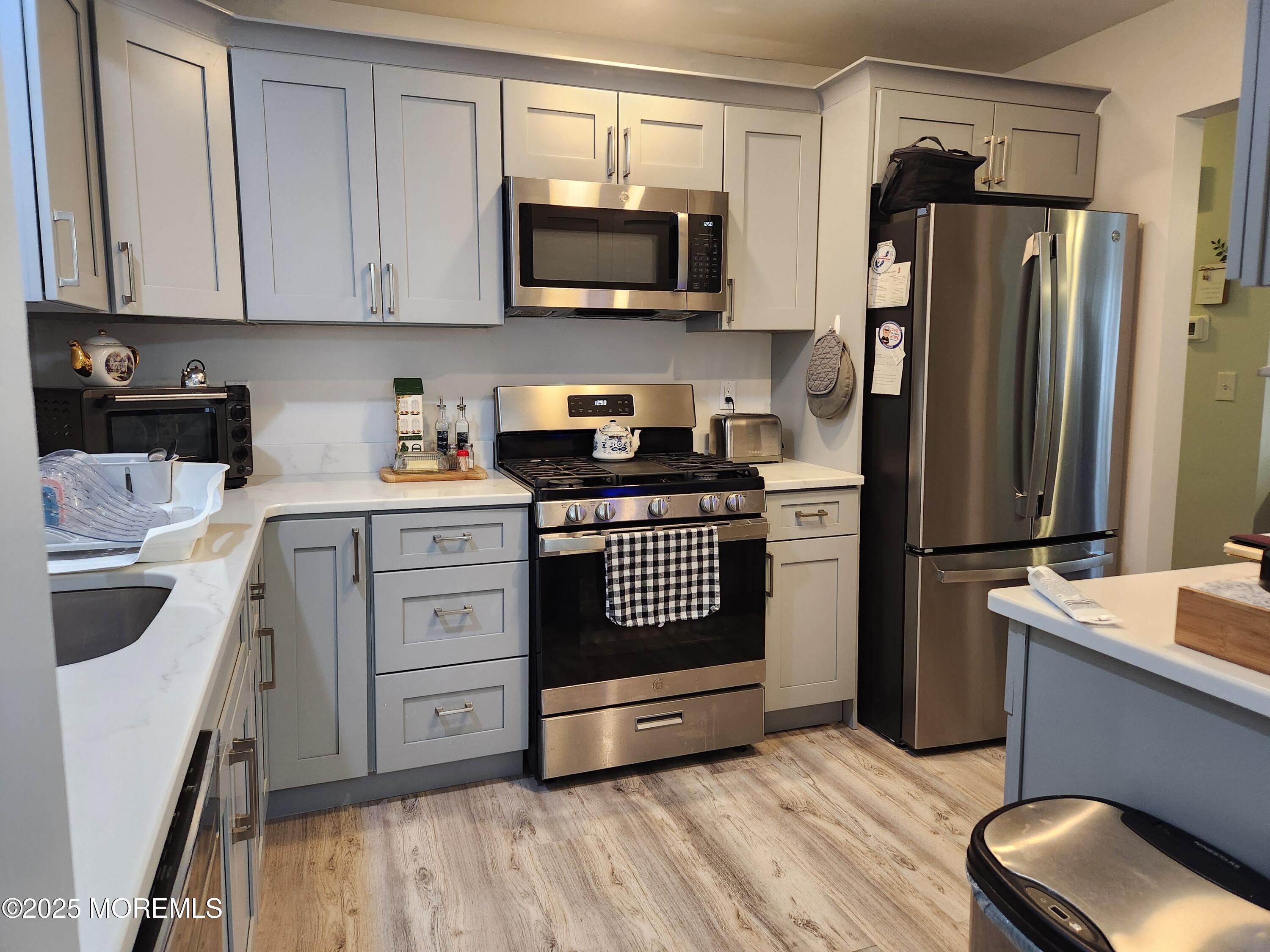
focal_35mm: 23
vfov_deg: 58.9
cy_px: 476
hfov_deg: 73.9
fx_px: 844
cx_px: 635
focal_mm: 5.4
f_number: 1.8
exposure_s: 1/120
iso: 320
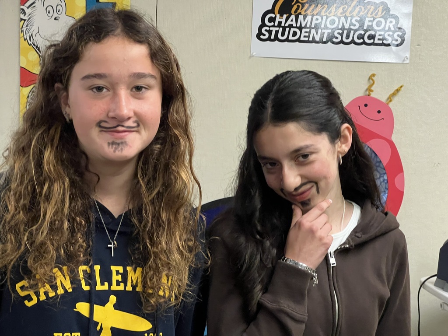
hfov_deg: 25.3
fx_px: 997
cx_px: 224
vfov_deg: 19.1
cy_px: 168
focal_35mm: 77
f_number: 2.8
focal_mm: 9
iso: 500
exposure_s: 1/60
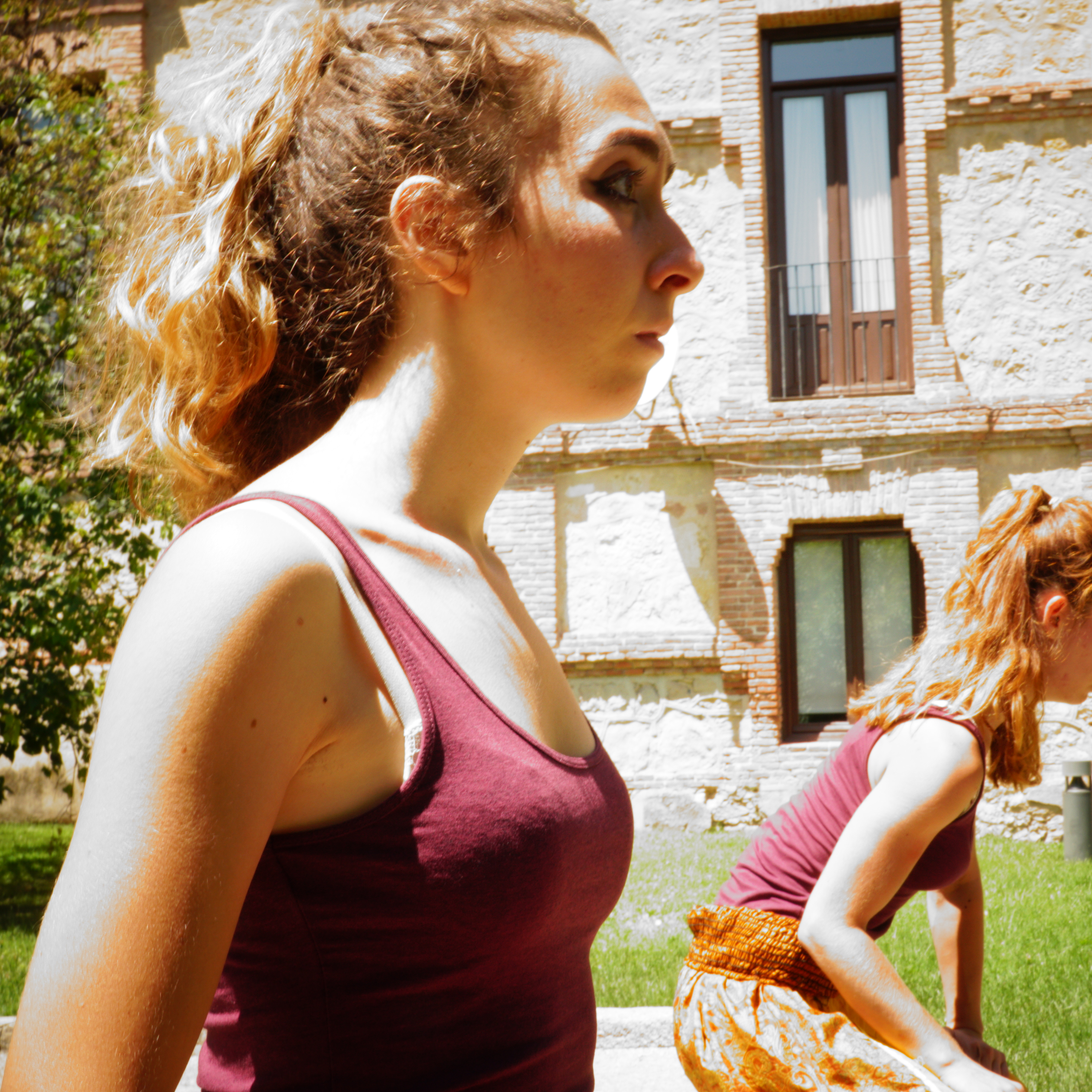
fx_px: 1736
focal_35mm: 49
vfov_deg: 34.9
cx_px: 639
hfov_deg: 34.8
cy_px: 549
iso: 100
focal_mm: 25
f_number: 18
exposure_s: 1/25
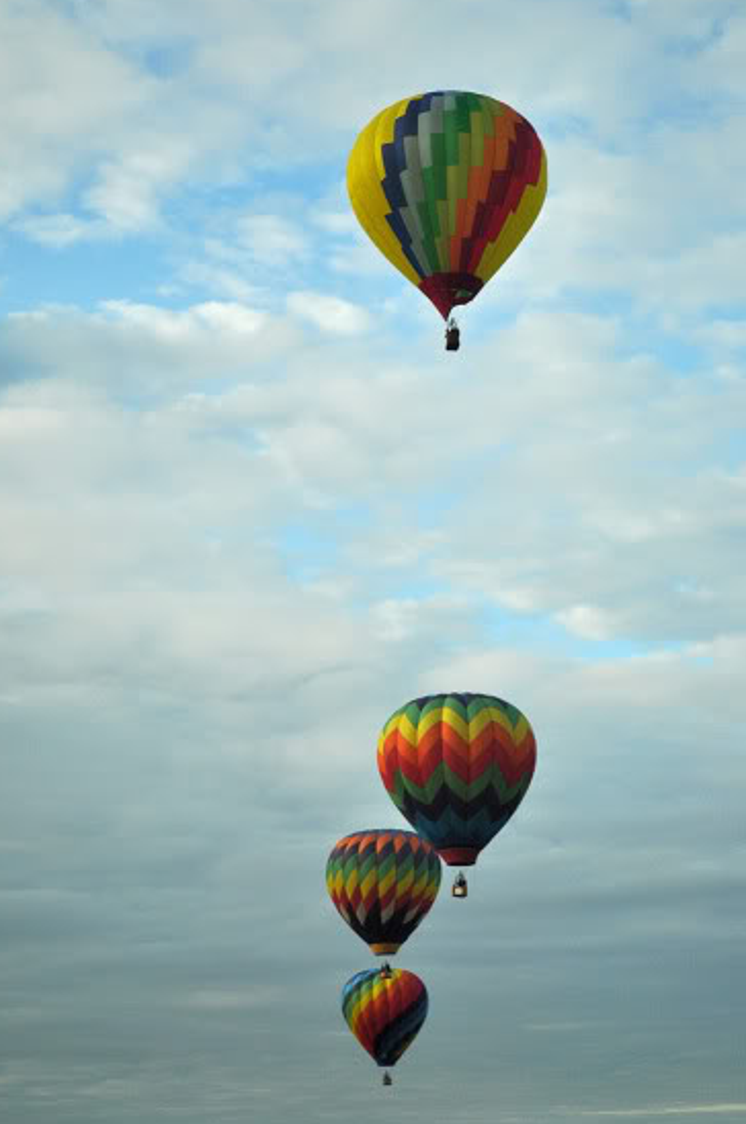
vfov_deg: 28.9
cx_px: 411
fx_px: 2184
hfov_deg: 19.4
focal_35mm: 70
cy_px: 543
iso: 200
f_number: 5.3
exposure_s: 1/200
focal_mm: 40
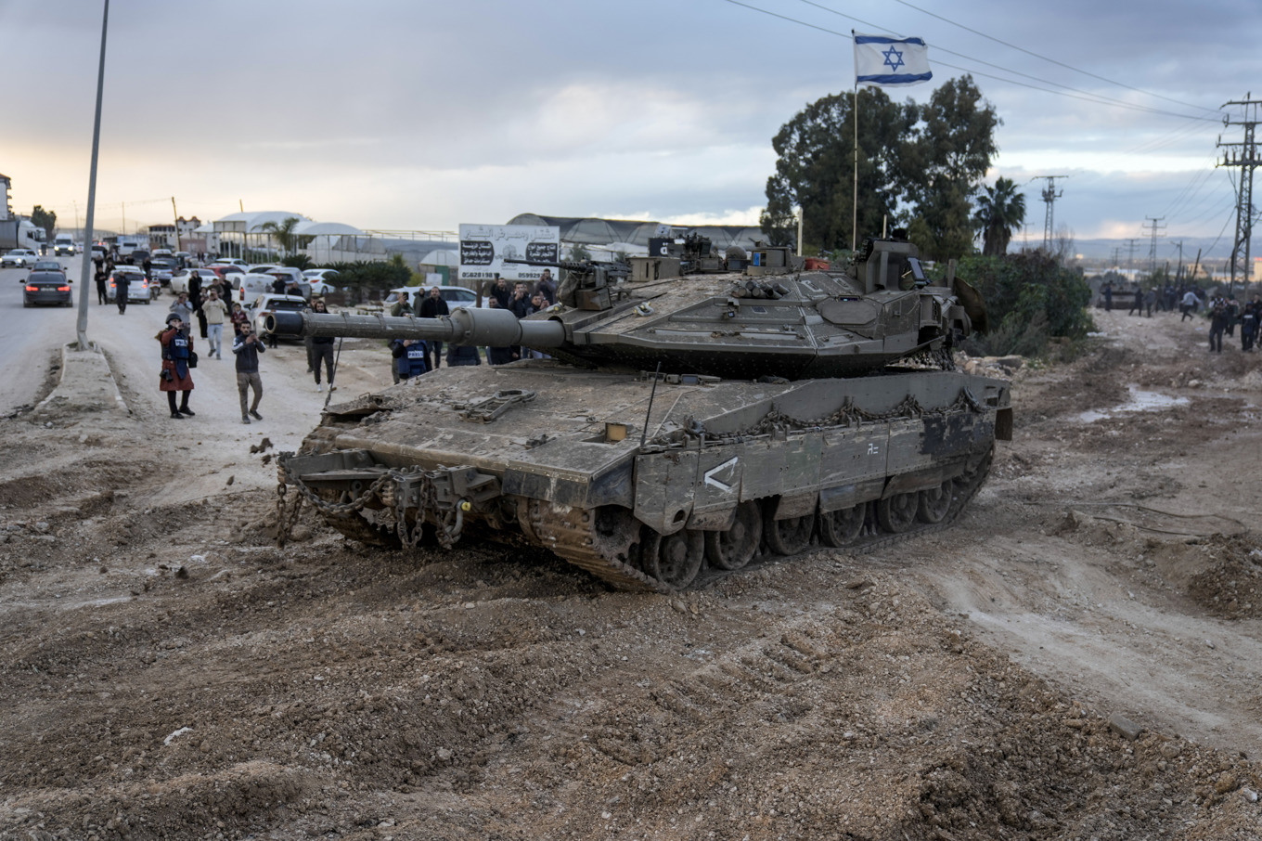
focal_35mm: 35
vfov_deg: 37.8
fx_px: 1227
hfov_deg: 54.4
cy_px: 420
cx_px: 631
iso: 320
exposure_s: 1/250
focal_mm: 35
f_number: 2.8
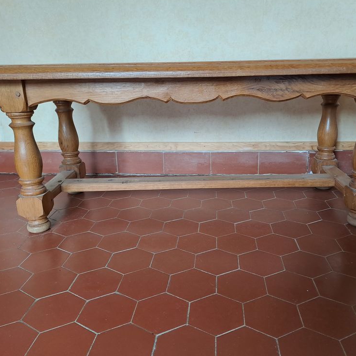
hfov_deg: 54.0
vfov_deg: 54.0
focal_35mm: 30
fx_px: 349
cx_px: 193
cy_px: 176
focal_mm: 4.65
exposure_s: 1/50
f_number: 1.8
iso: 160
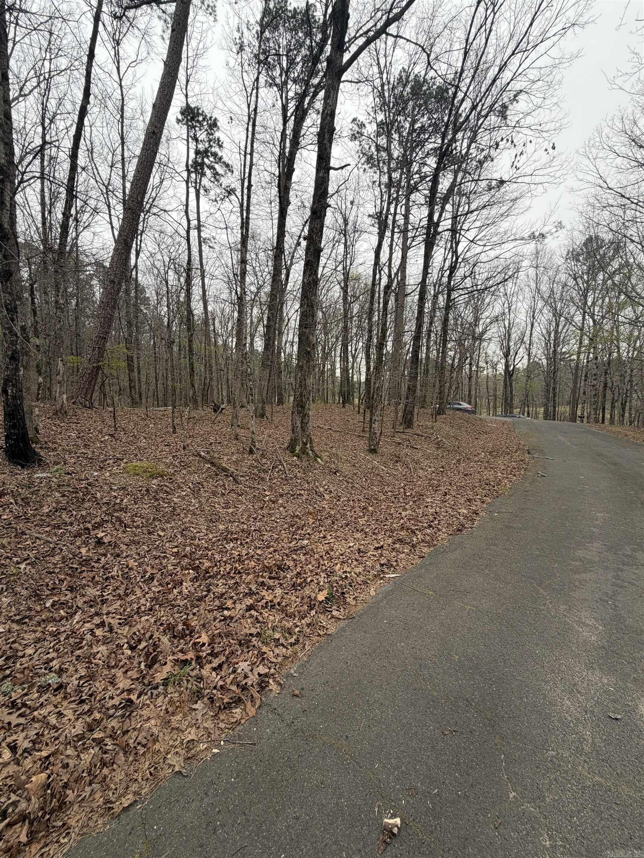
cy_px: 429
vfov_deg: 102.1
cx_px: 322
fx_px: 347
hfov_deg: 85.7
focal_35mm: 14
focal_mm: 2.22
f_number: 2.2
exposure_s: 1/242
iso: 40
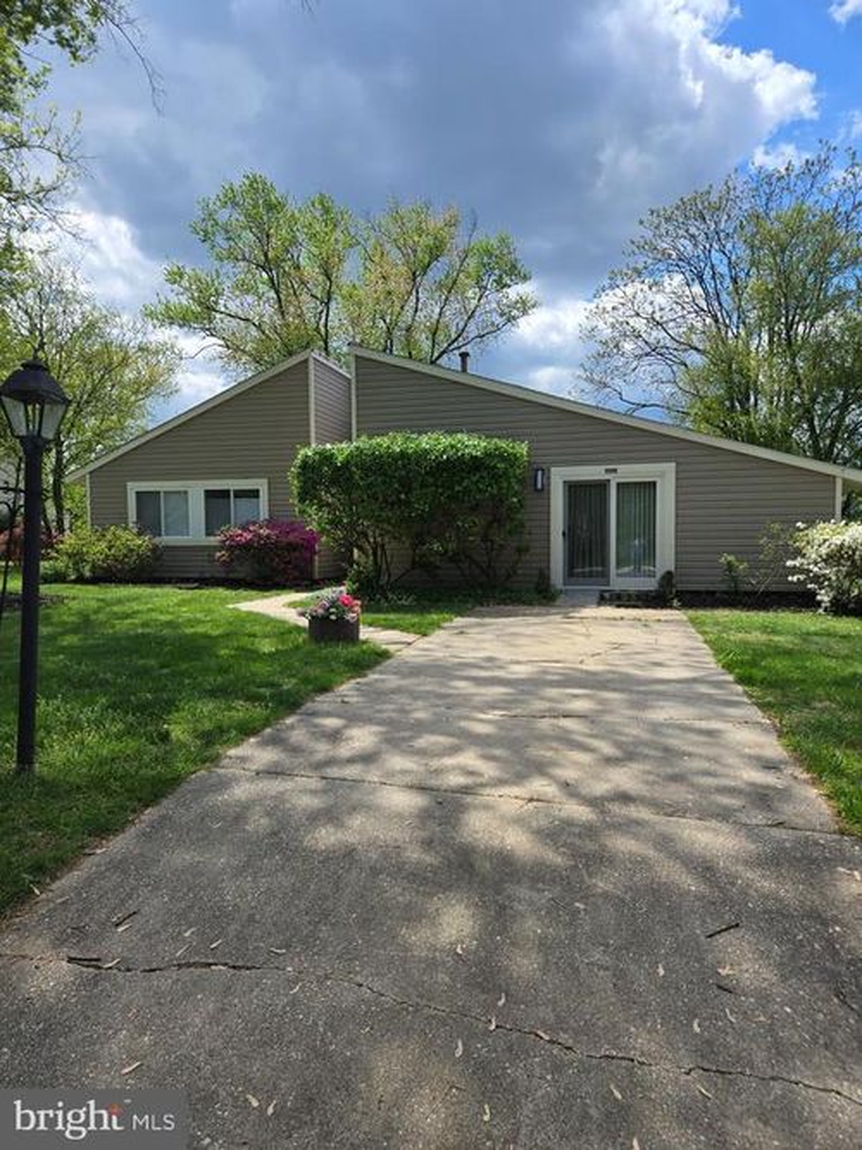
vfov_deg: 73.9
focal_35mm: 23
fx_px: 764
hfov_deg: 58.9
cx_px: 431
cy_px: 575
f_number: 1.8
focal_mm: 5.4
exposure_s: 1/1859
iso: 25
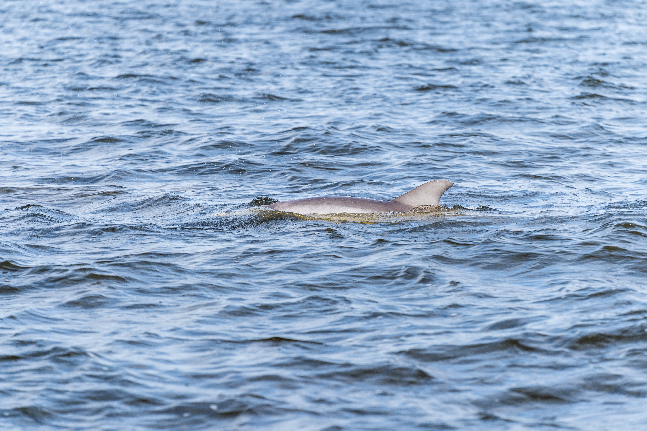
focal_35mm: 200
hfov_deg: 10.3
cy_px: 216
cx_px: 324
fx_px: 3594
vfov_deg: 6.9
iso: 100
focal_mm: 200
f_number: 5
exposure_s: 1/400
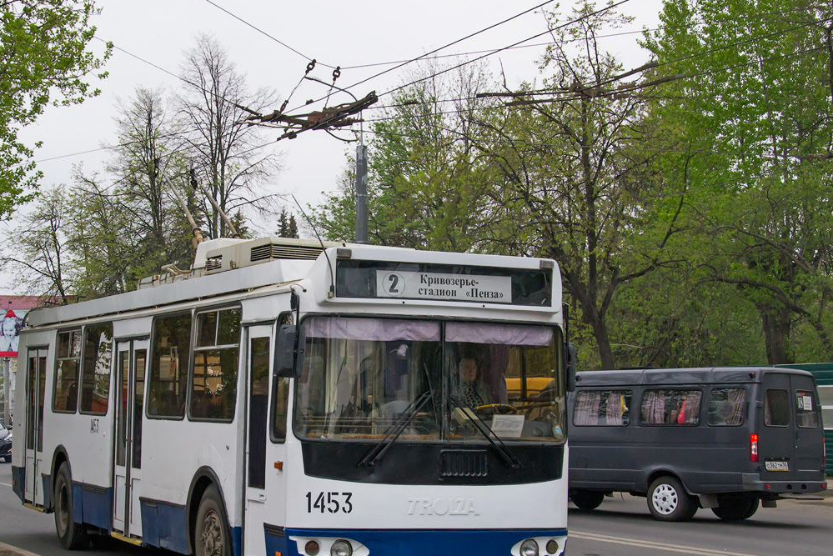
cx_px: 336
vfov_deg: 25.0
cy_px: 328
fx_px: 1250
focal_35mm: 54
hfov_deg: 36.7
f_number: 8
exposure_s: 1/640
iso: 400
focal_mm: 30
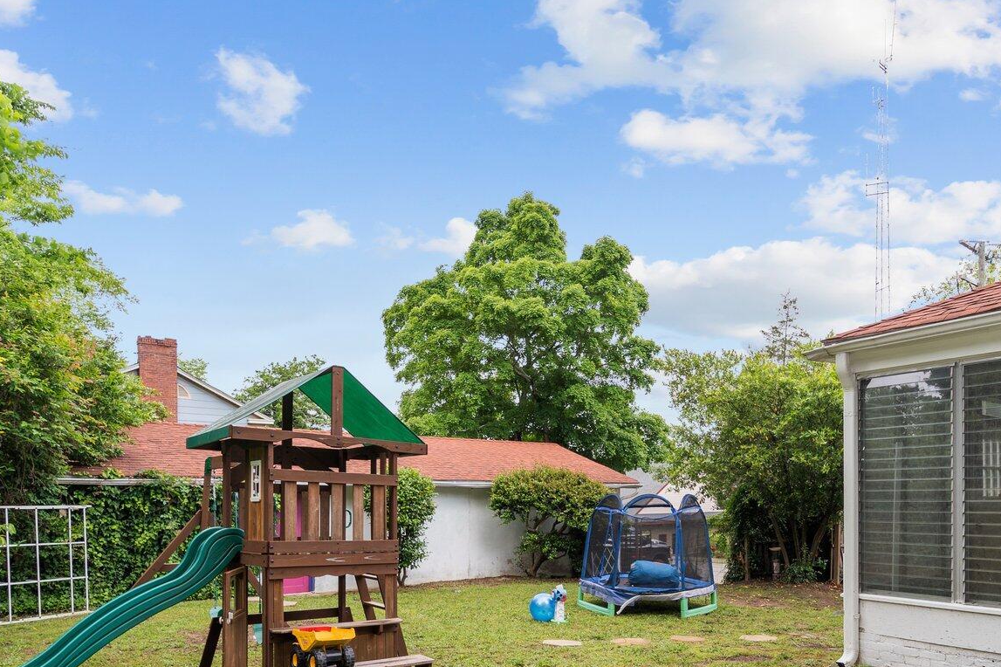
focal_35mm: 25
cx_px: 581
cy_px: 496
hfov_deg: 71.0
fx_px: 695
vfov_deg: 49.3
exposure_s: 1/125
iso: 100
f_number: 5.6
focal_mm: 14
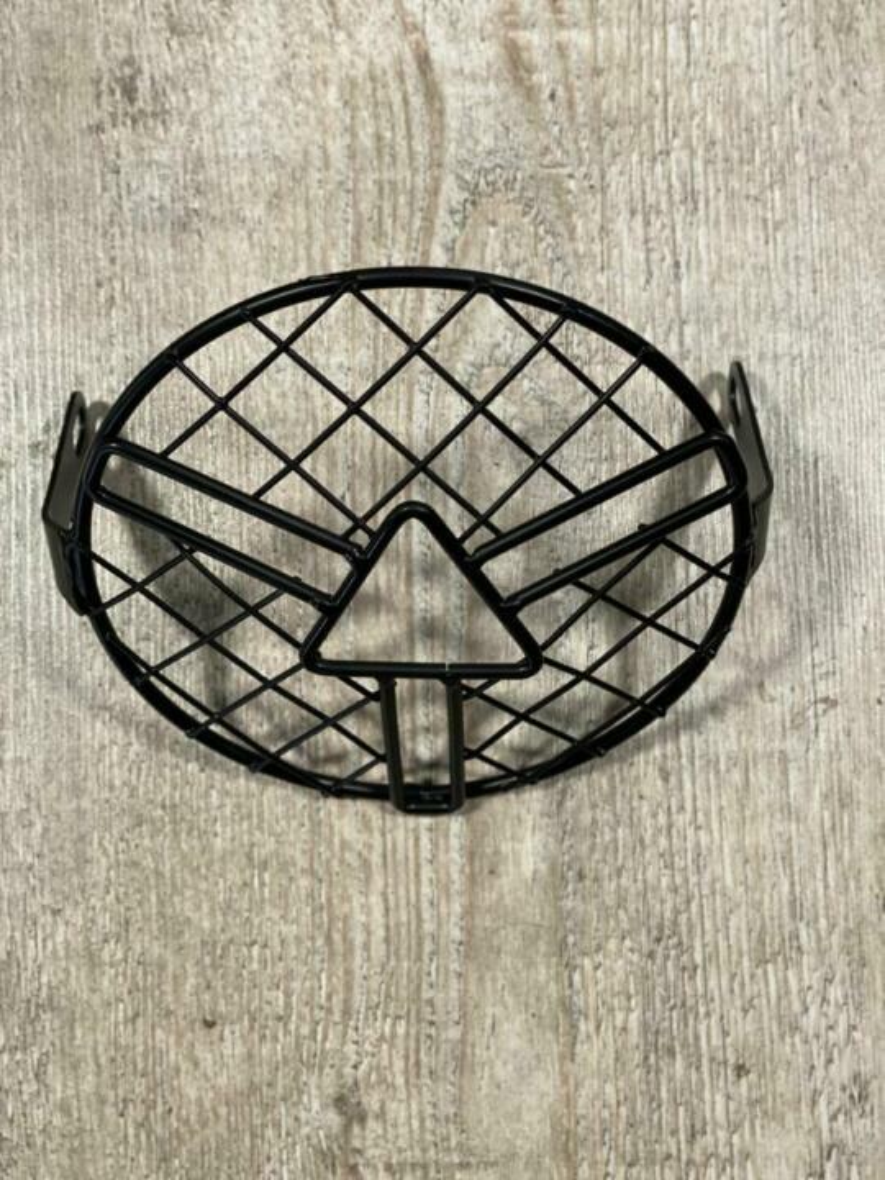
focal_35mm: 52
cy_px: 590
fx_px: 1773
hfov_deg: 28.0
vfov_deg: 36.8
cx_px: 442
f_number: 2
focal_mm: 6
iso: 125
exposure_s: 1/50
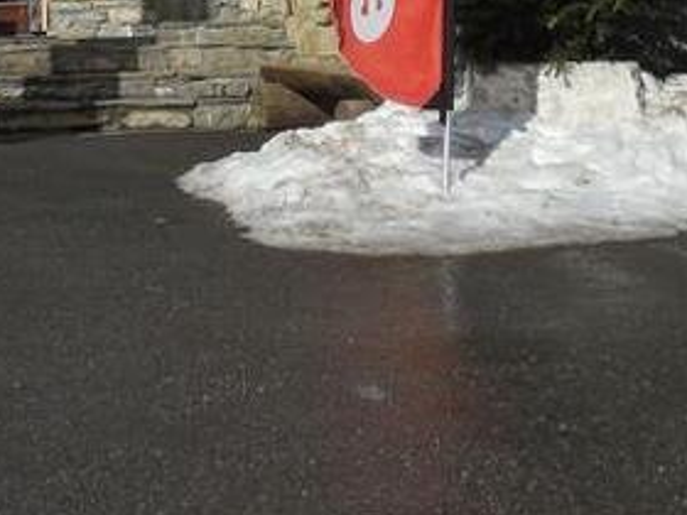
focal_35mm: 105
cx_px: 194
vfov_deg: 13.4
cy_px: -216
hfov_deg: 18.6
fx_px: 2084
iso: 125
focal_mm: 6.3
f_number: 7.4
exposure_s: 1/400
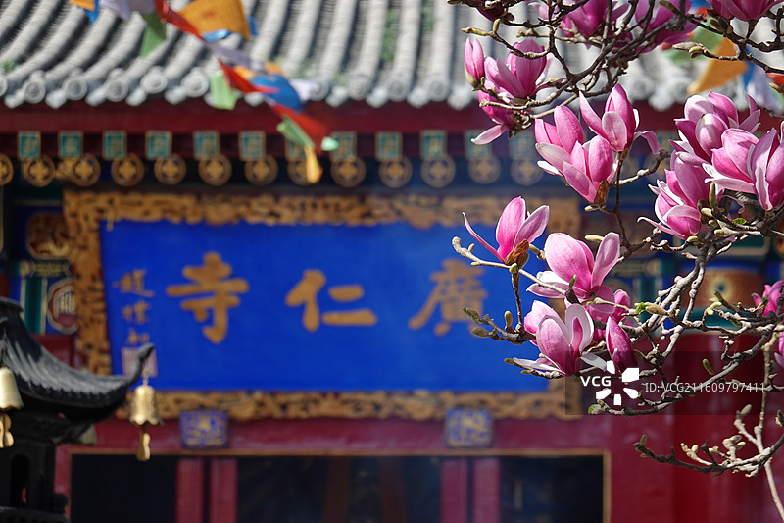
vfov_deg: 7.5
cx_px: 392
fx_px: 3962
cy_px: 262
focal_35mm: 182
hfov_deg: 11.3
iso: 125
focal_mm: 65.97
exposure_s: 1/400
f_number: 4.5
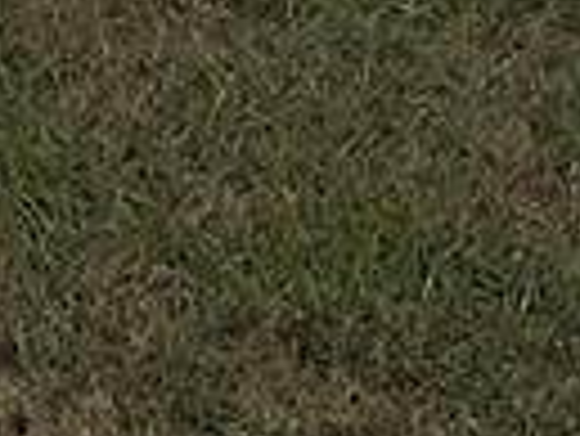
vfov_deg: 6.6
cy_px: -1169
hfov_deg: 8.7
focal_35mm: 190
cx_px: -1138
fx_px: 3186
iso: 80
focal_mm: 6.76
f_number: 1.78
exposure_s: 1/11905
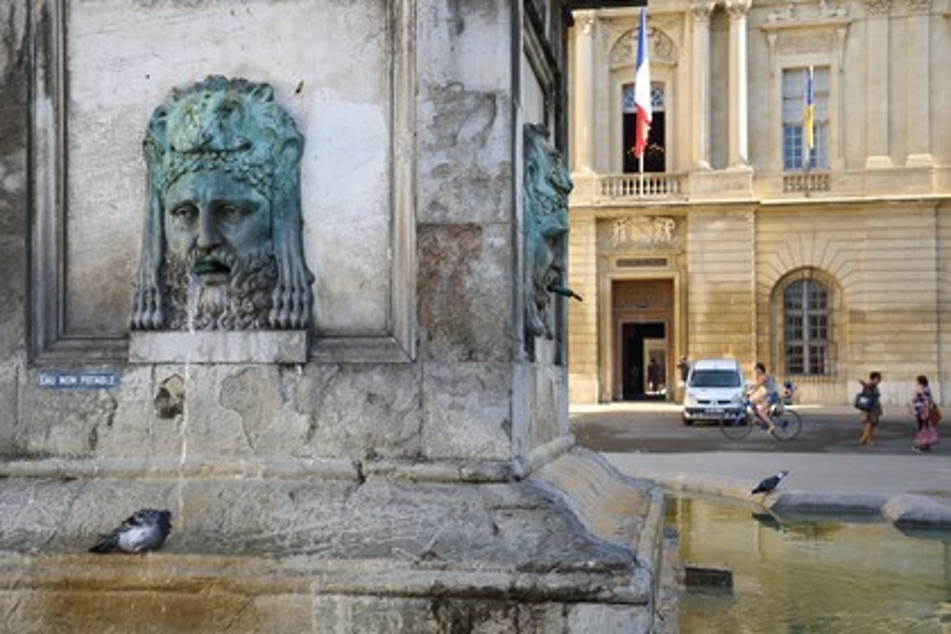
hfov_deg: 43.6
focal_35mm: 45
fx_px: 1189
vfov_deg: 29.9
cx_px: 476
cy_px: 317
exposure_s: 1/200
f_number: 5.6
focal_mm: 45
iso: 200
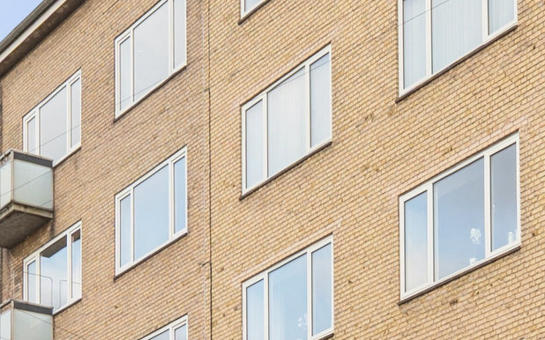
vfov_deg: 12.8
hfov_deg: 20.0
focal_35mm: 101
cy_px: 313
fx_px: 1507
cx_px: 524
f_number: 6.3
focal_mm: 20.5
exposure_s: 1/125
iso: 160
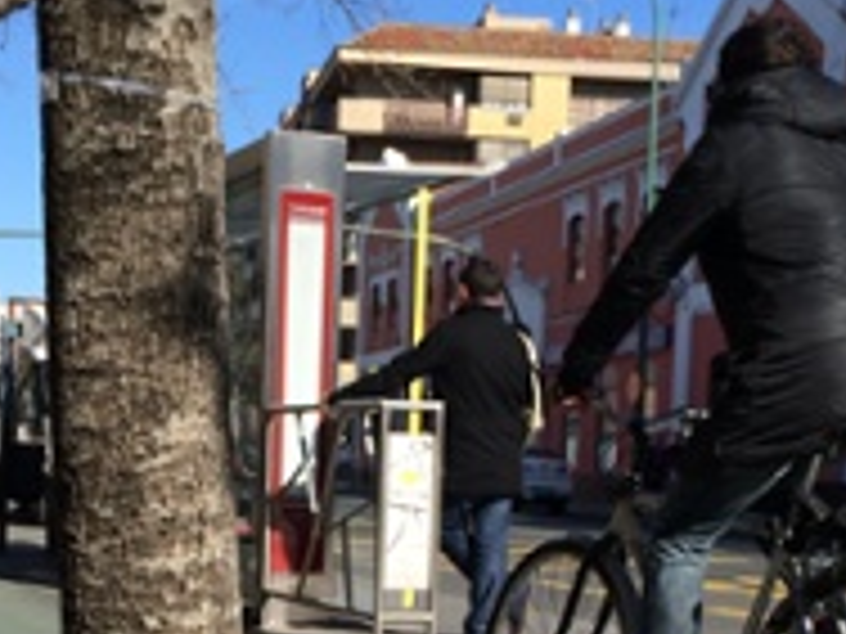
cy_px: 699
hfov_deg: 27.3
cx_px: 306
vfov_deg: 19.8
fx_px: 1735
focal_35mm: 71
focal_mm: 4.15
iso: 32
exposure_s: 1/1709
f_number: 2.2
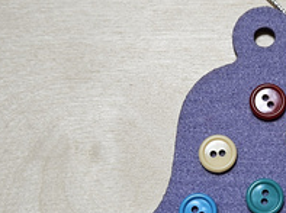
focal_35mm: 76
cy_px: 131
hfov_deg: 24.8
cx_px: 266
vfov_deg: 19.3
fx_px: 627
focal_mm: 5.4
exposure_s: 1/100
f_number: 1.8
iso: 100
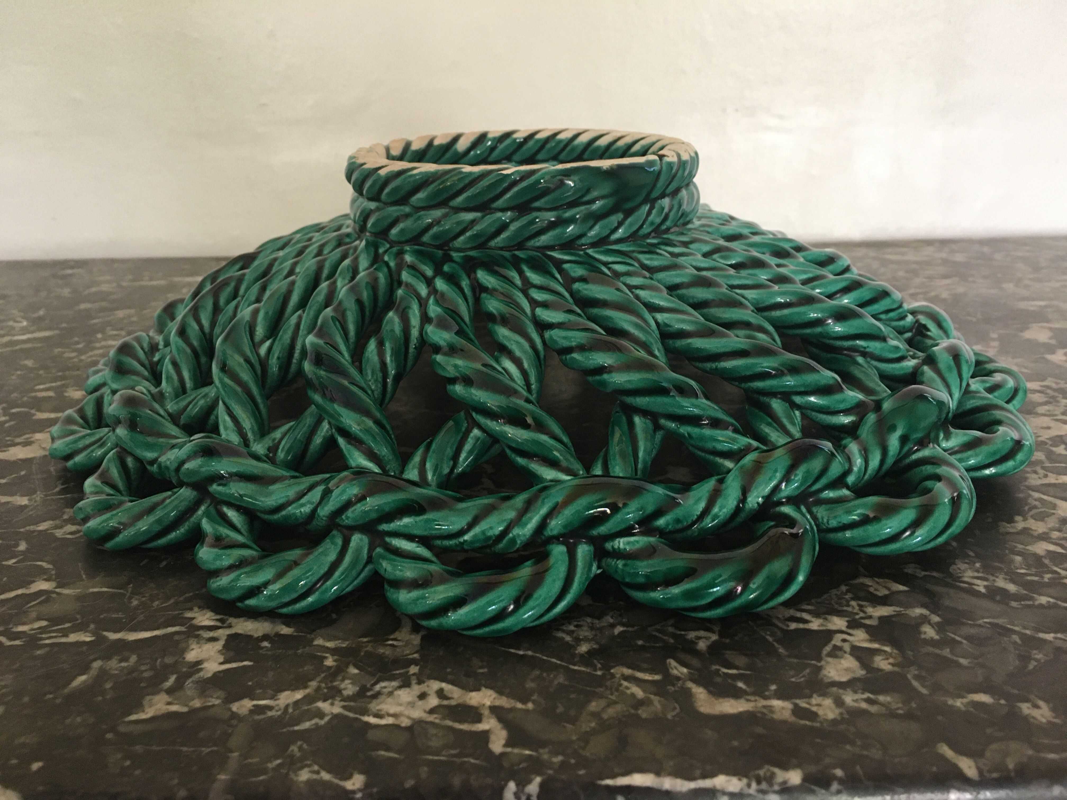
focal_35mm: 29
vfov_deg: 48.2
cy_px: 400
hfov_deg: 61.7
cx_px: 534
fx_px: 894
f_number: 2.2
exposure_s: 1/33
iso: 160
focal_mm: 4.15
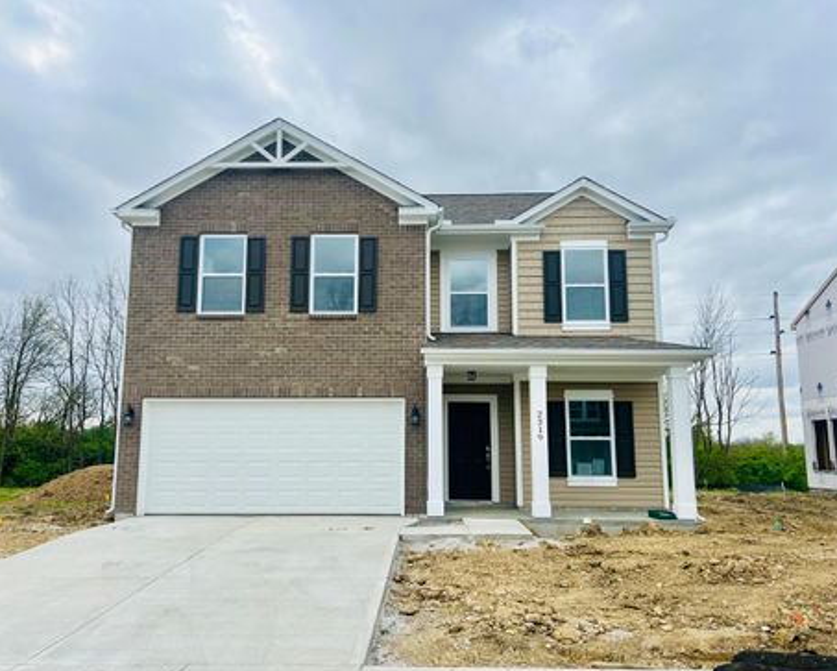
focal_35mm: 28
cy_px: 345
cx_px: 401
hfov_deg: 62.2
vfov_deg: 51.6
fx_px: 694
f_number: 1.5
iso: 50
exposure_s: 1/4444
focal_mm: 5.7
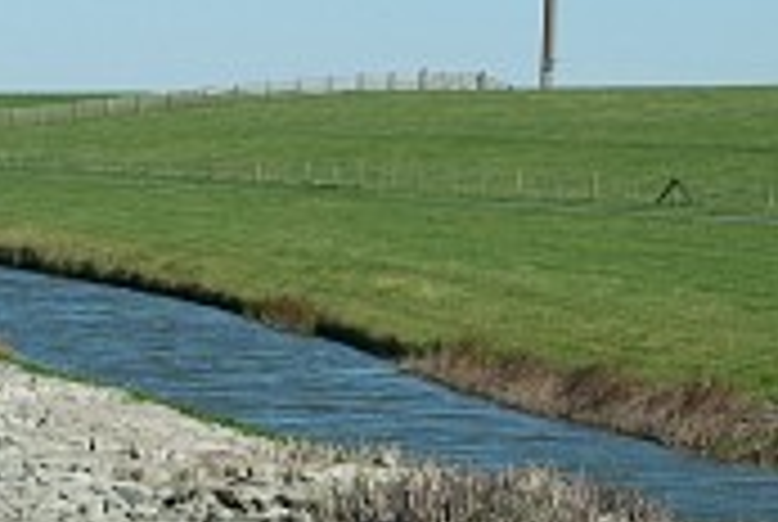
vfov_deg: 7.4
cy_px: 227
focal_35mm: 187
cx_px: 504
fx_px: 4048
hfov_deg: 11.0
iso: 400
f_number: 11
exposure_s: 1/500
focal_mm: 48
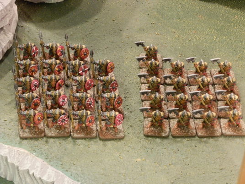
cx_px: 122
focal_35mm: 110
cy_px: 92
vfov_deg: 13.5
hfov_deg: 17.9
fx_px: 779
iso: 320
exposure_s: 1/8
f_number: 4.1
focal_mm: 19.78
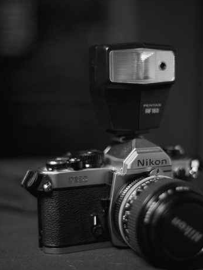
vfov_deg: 30.6
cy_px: 169
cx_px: 117
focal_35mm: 63
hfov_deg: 23.3
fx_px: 492
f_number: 1.4
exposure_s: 1/400
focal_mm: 50
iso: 100
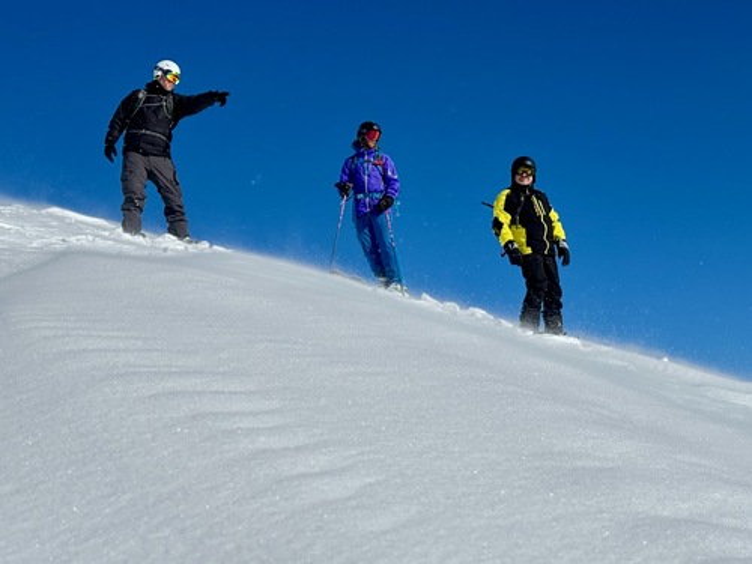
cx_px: 376
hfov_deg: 39.7
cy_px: 282
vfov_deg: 30.3
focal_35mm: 48
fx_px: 1043
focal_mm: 6.86
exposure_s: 1/15385
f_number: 1.78
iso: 80
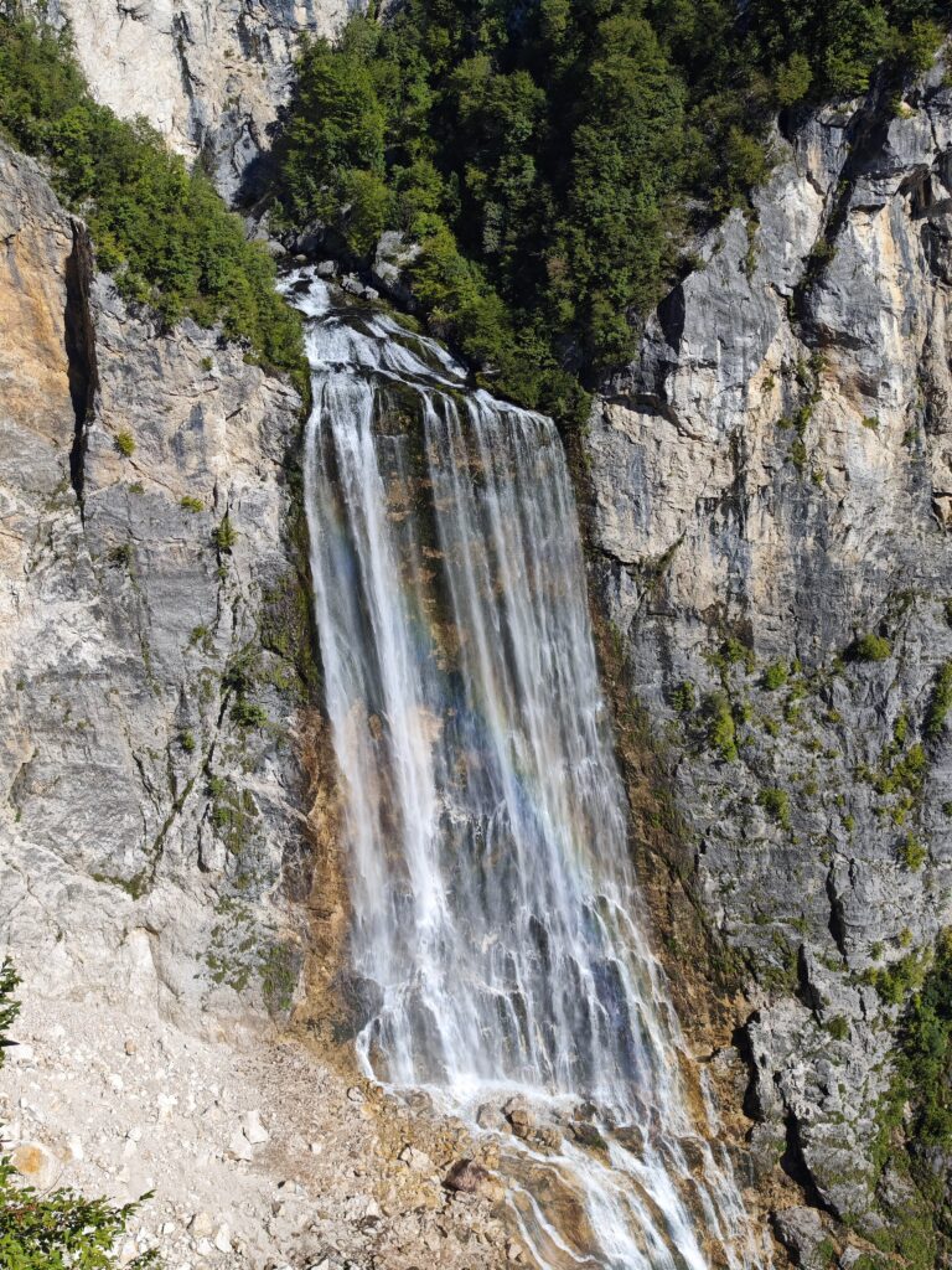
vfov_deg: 41.2
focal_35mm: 46
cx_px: 476
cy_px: 635
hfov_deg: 31.5
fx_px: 1687
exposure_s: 1/1854
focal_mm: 8.72
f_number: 2
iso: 50
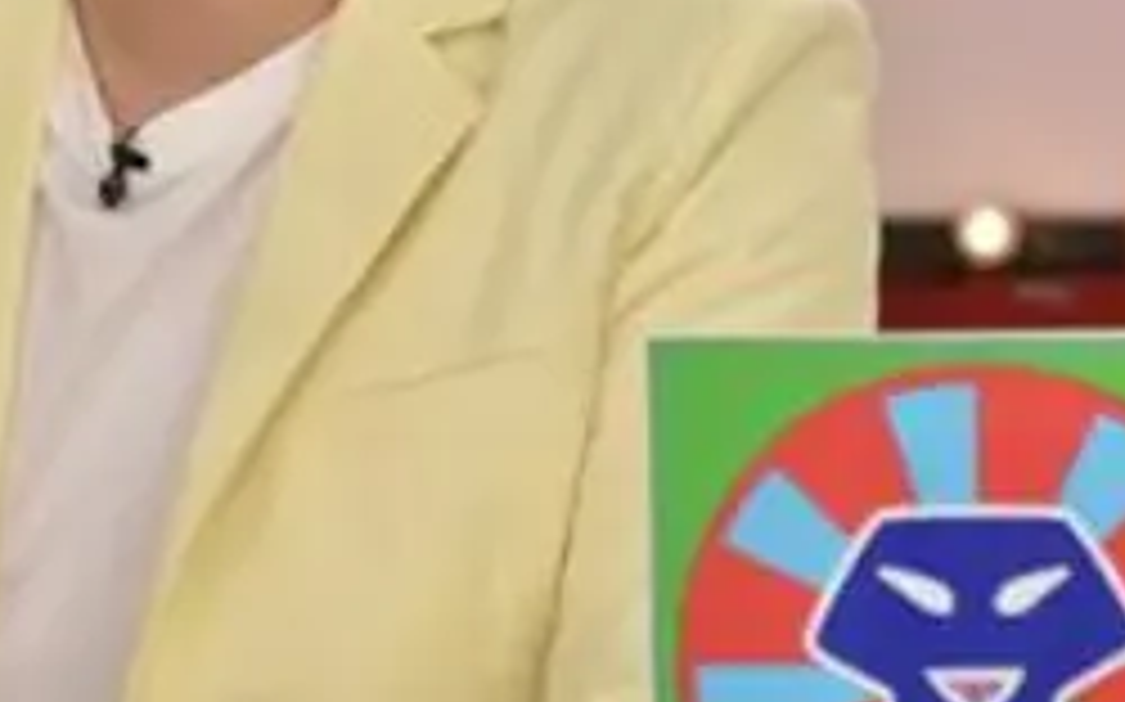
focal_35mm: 666
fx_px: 20410
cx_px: 117
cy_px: -81
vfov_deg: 2.0
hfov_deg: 3.2
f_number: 5.6
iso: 1600
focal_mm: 140
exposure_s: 1/250
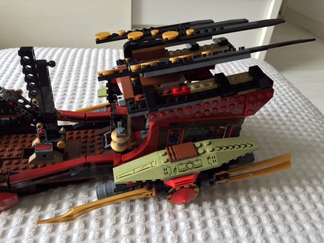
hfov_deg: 61.7
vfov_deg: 48.2
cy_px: 122
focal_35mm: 29
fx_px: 271
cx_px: 162
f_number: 2.2
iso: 32
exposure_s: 1/40
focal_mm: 4.15
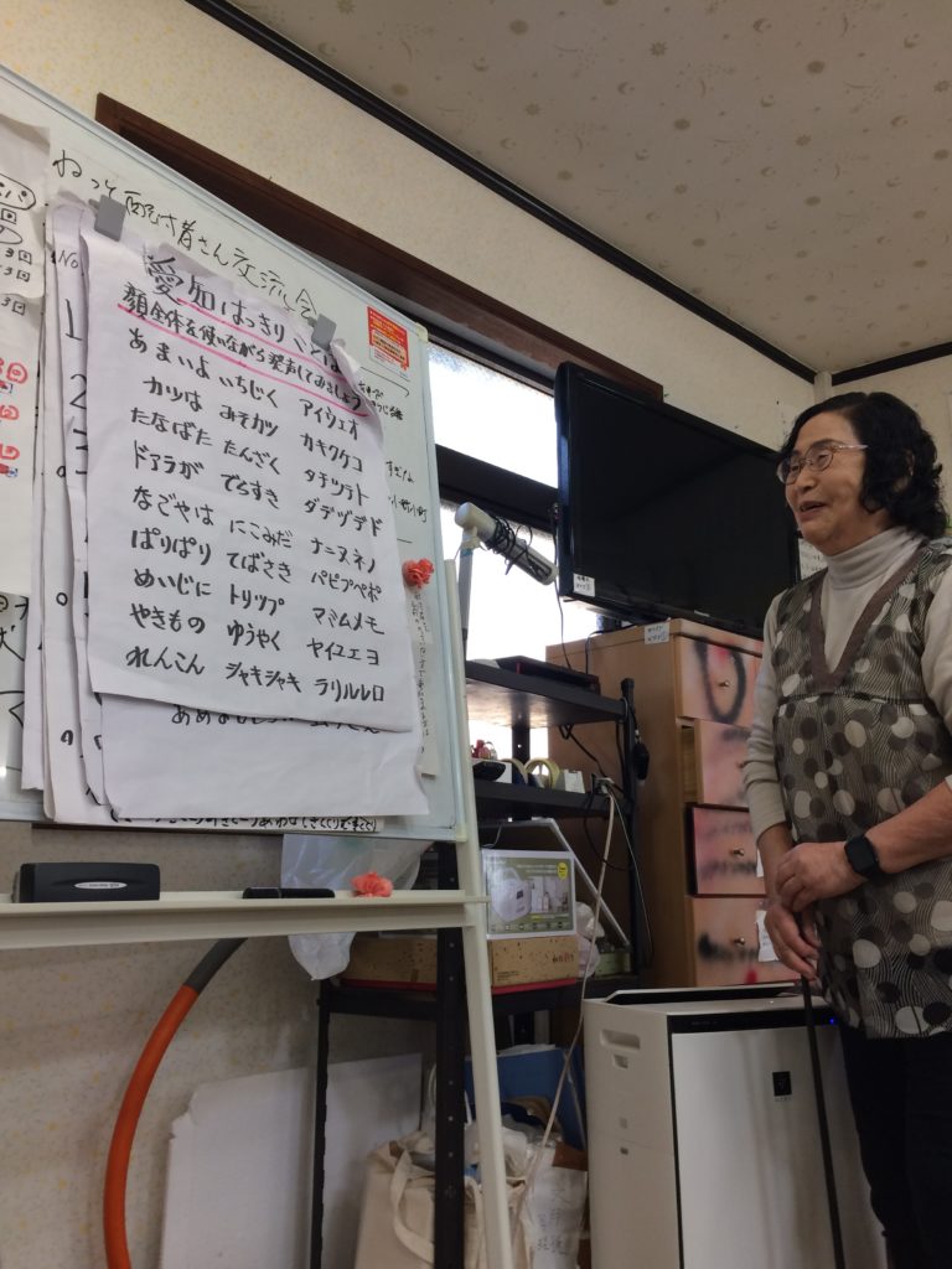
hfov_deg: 48.2
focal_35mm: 29
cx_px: 476
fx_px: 1063
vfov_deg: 61.7
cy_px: 634
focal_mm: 4.15
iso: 50
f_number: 2.2
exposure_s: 1/30
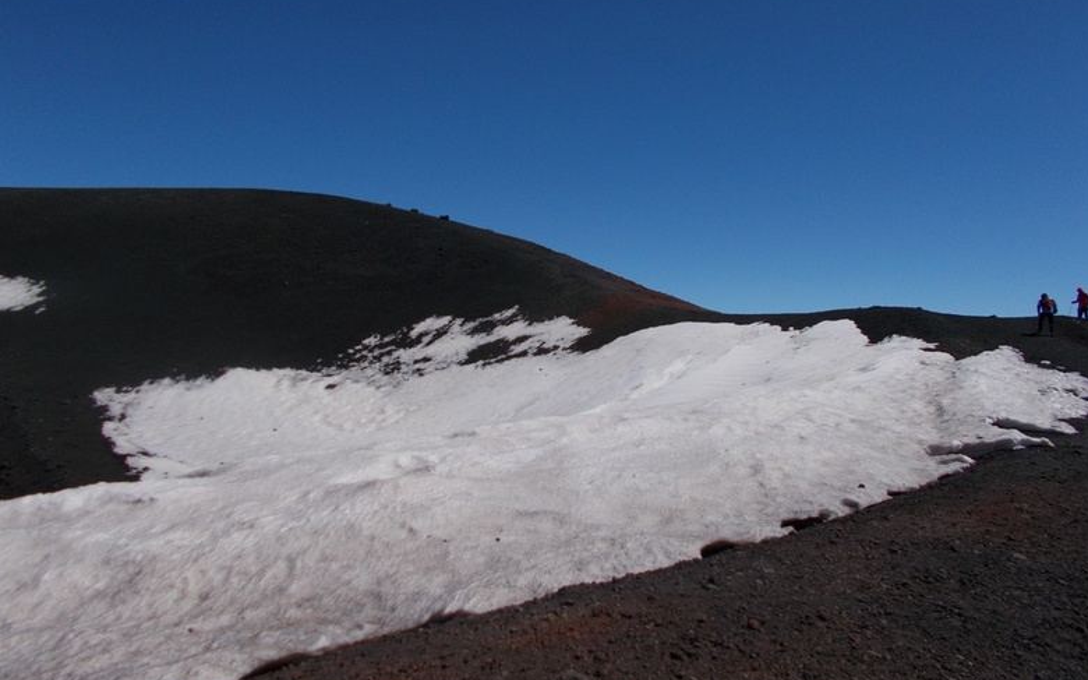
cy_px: 283
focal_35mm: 28
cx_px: 541
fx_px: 830
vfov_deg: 44.4
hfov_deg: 66.5
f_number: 8
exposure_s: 1/640
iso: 80
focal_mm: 4.6
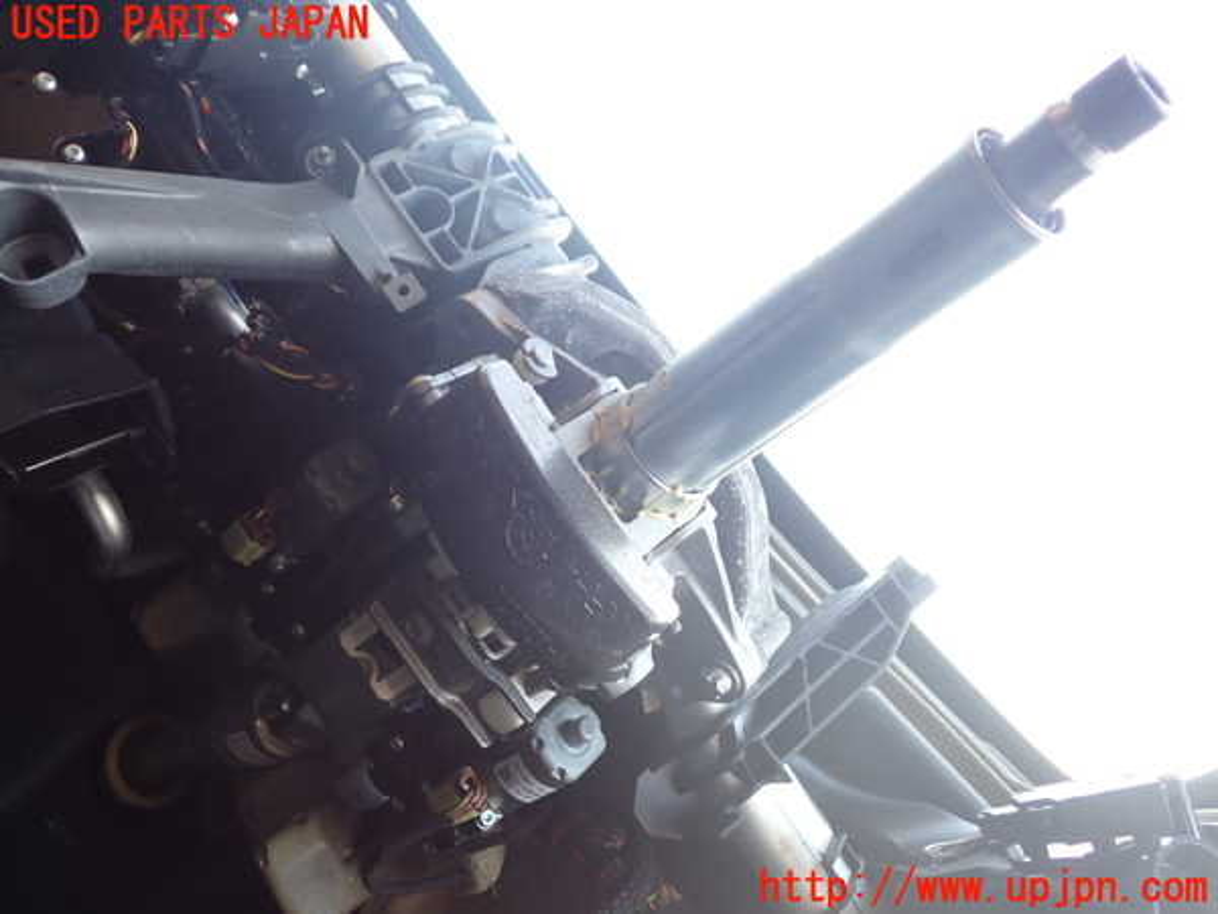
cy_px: 457
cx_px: 609
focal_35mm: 30
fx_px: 1056
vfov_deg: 46.8
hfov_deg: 60.0
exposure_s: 1/50
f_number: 2.3
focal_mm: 5.4
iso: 200
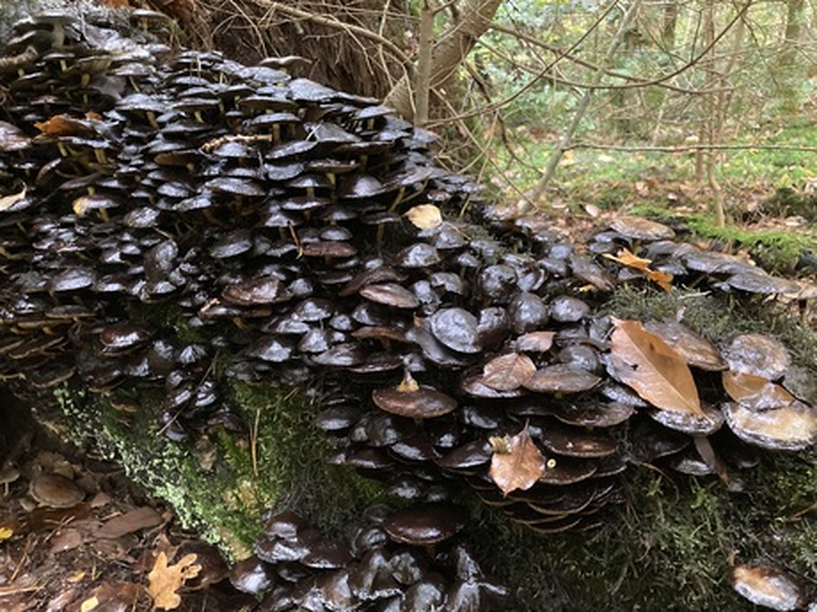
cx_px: 408
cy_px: 306
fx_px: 661
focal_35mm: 28
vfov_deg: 49.7
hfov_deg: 63.4
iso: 640
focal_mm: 3.99
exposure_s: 1/26
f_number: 1.8
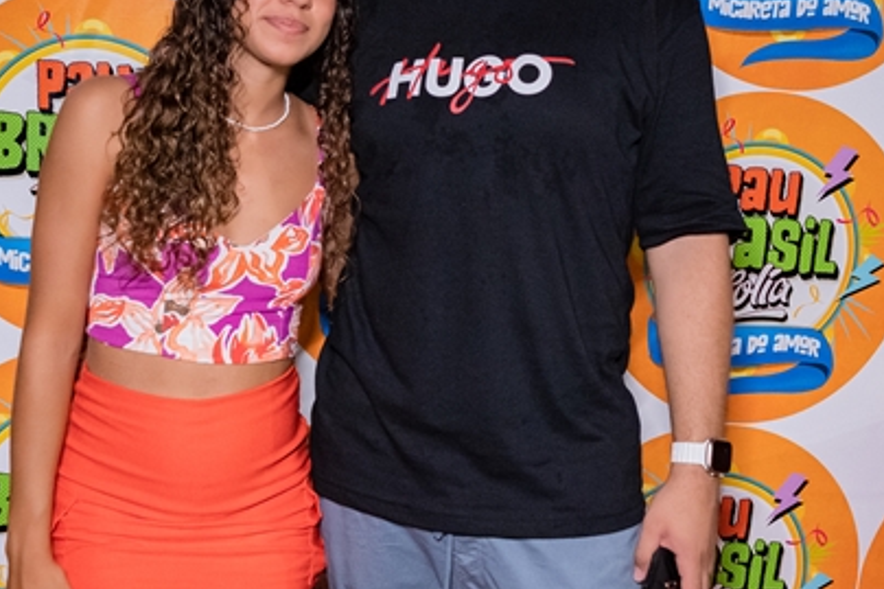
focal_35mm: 66
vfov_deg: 20.5
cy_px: 155
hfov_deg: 30.5
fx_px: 1620
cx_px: 412
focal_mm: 24
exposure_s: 1/250
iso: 2500
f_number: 2.8
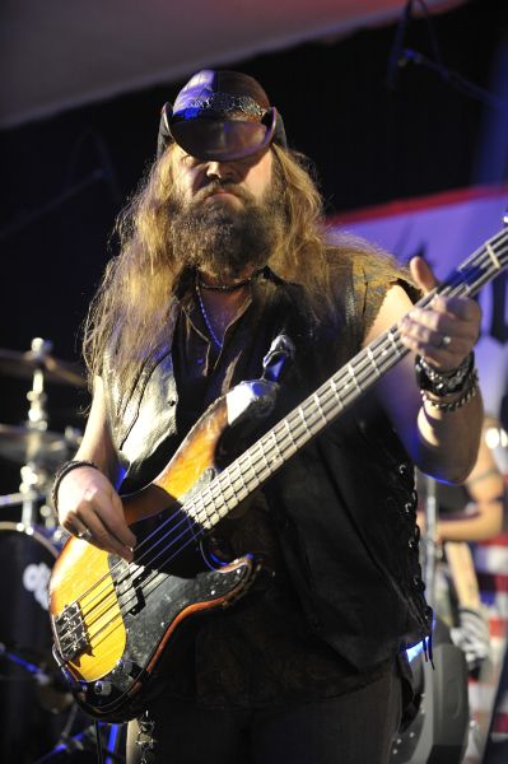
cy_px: 382
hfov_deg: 16.6
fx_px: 1739
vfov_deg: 24.8
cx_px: 254
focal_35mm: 82
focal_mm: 82
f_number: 2.8
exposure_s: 1/80
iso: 1600
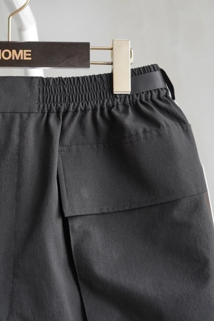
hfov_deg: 27.0
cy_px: 160
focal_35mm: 50
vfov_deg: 39.6
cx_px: 107
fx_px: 446
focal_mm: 50
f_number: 3.5
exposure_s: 1/125
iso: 800
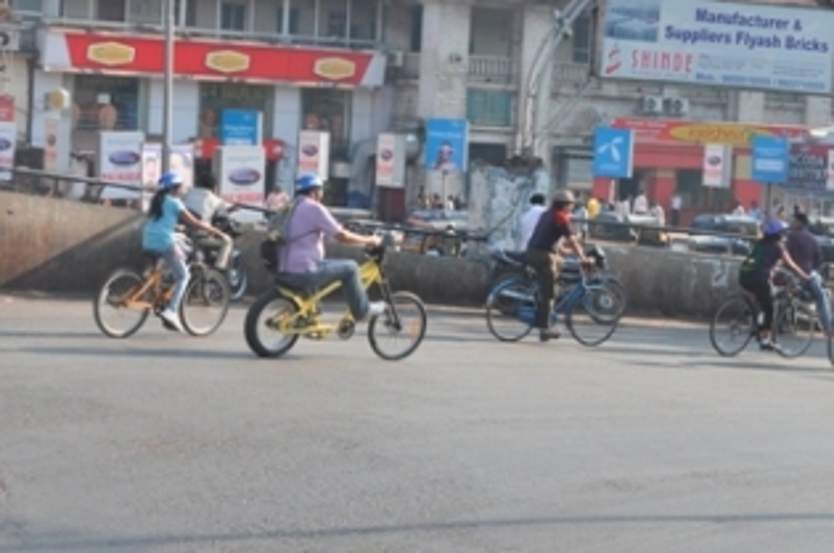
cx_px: 532
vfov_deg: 16.7
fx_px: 1874
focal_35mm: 81
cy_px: 140
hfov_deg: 25.0
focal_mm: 34
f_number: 9
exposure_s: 1/320
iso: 400
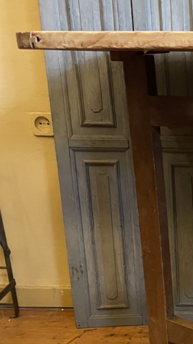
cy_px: 246
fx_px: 528
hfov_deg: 18.5
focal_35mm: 58
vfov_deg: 35.4
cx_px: 282
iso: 500
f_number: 1.6
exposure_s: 1/25
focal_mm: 4.2
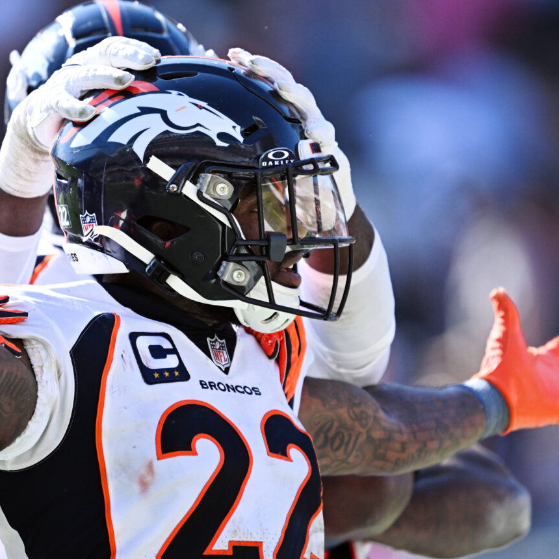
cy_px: 291
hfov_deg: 2.1
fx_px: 15530
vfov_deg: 2.1
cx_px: 171
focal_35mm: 850
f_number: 4
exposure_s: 1/2500
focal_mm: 560
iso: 640
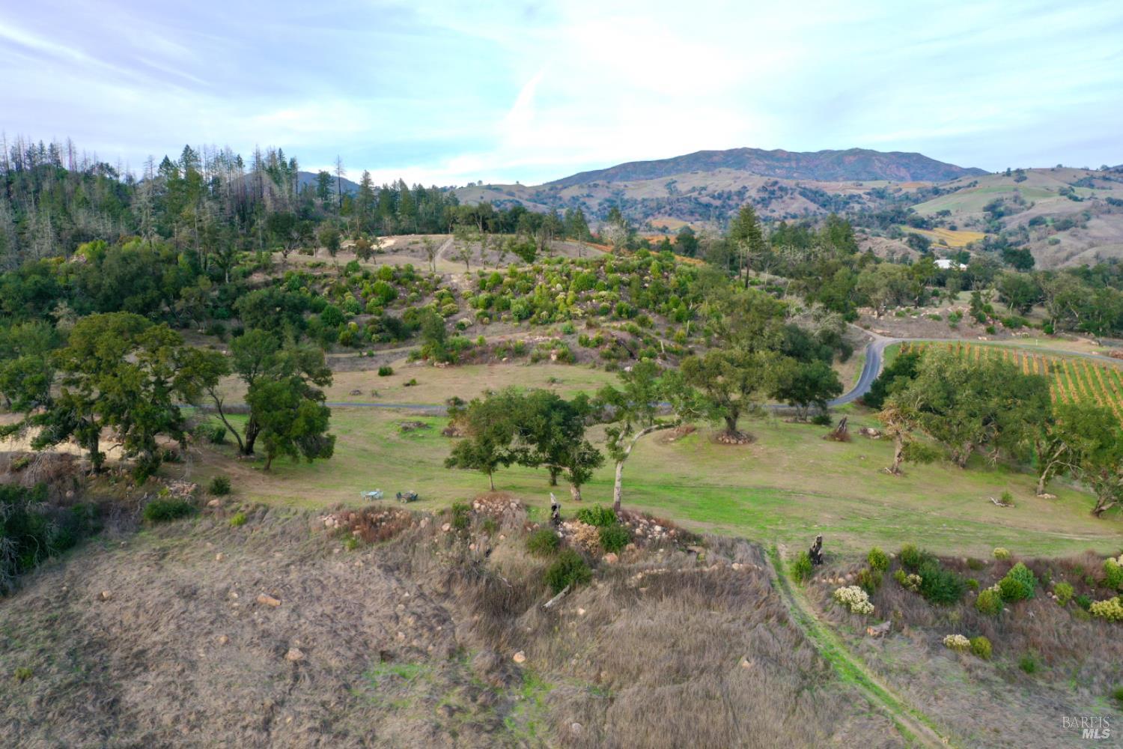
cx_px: 562
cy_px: 374
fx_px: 873
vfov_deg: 46.4
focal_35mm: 28
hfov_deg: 65.5
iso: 100
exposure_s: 1/50
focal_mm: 10.26
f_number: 6.3
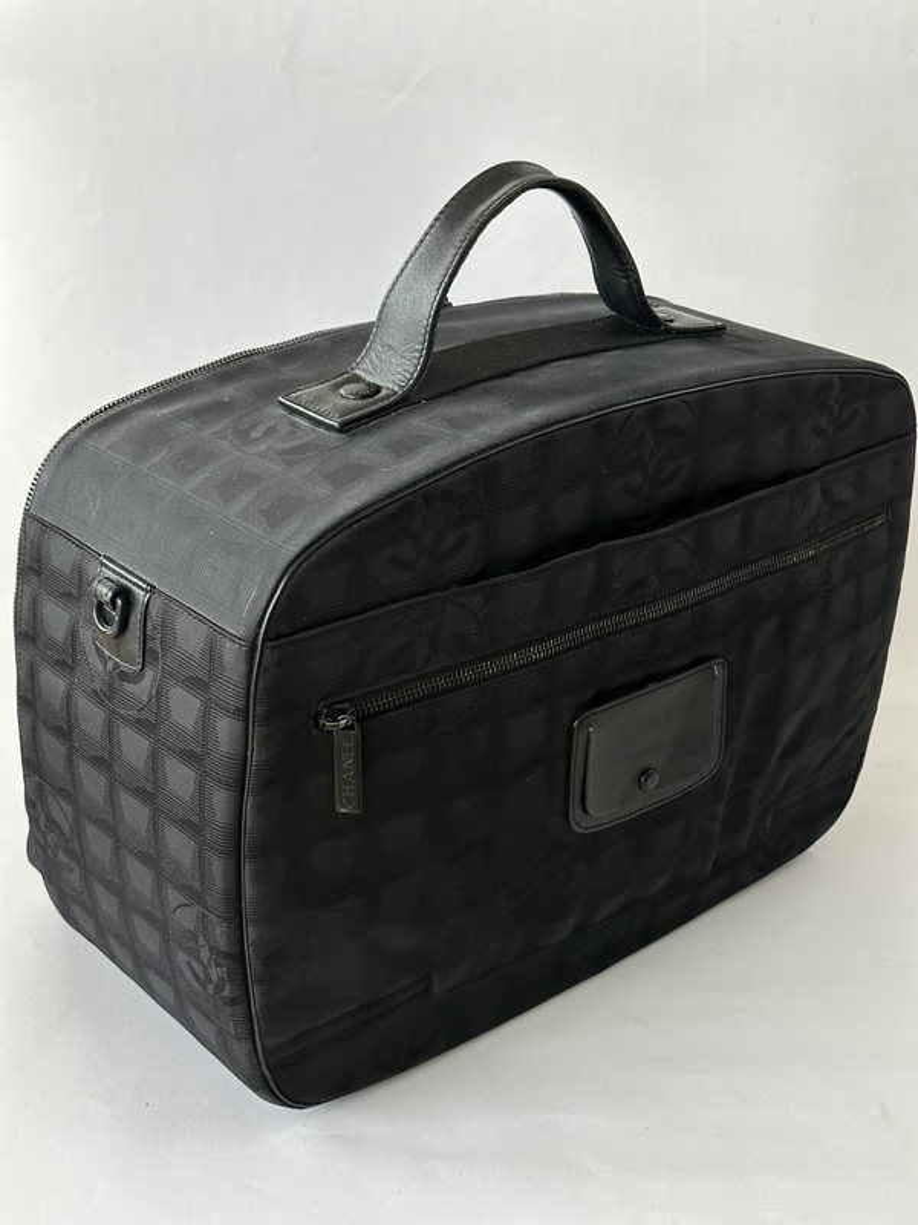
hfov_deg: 30.3
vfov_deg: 39.7
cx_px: 459
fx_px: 1697
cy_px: 612
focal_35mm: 48
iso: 250
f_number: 1.78
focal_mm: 6.86
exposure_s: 1/45
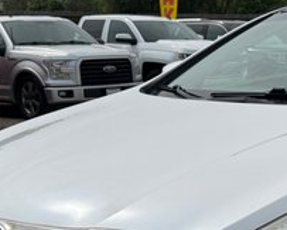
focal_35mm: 83
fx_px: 706
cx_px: 284
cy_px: 183
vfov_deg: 18.4
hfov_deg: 22.2
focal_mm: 6.76
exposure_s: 1/9091
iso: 80
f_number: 1.78
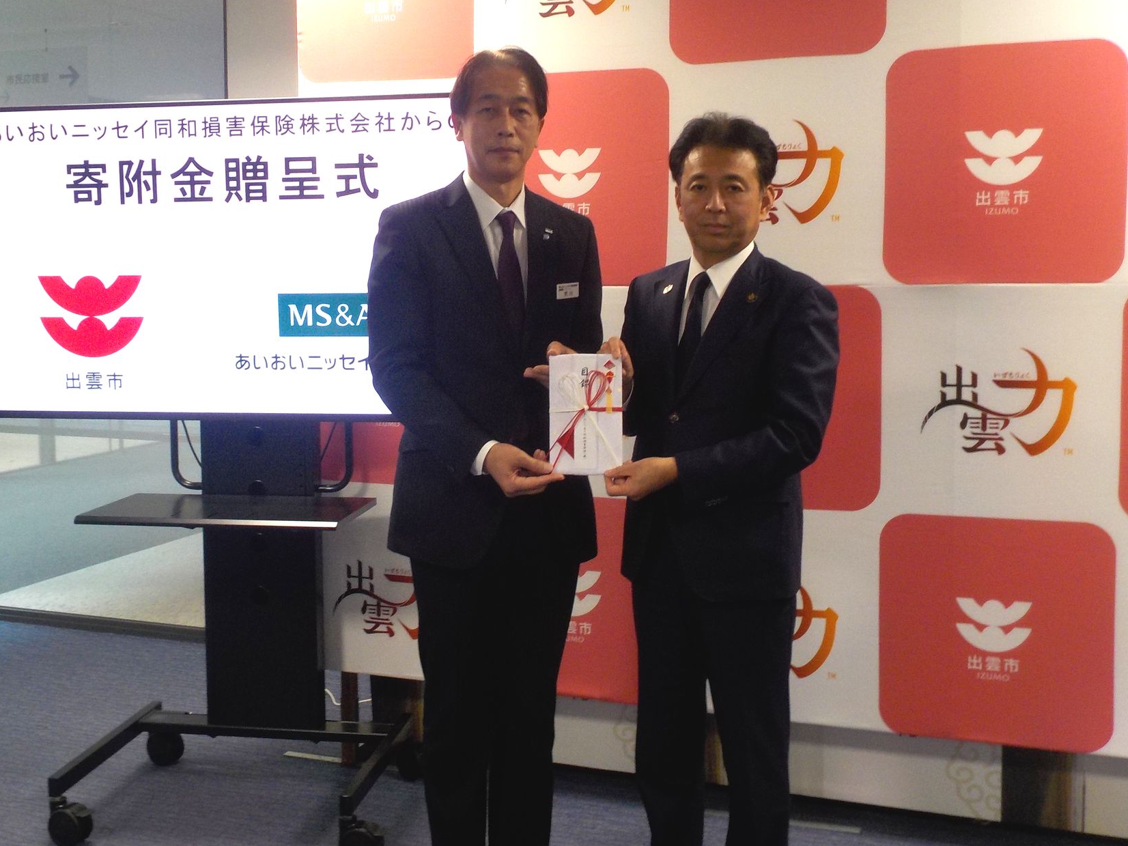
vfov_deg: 31.5
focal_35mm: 46
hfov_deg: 41.1
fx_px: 1499
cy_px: 395
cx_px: 477
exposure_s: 1/30
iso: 140
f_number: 3.7
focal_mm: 5.2
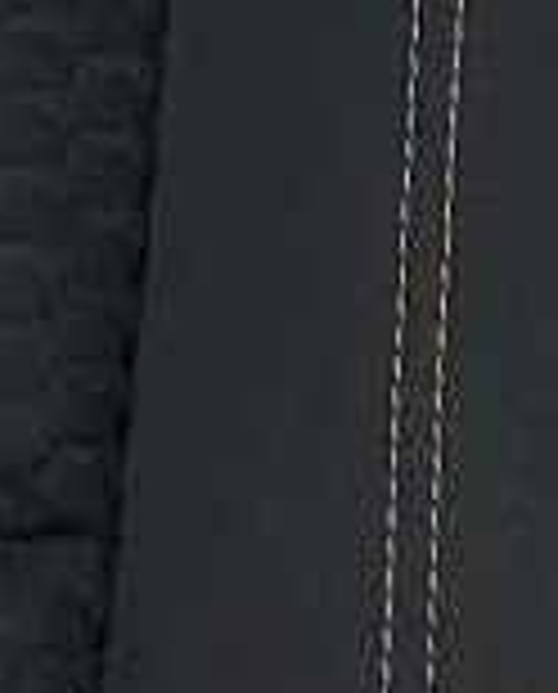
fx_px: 5408
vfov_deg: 7.0
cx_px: 1148
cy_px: -796
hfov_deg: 5.8
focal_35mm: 263
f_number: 1.5
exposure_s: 1/175
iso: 50
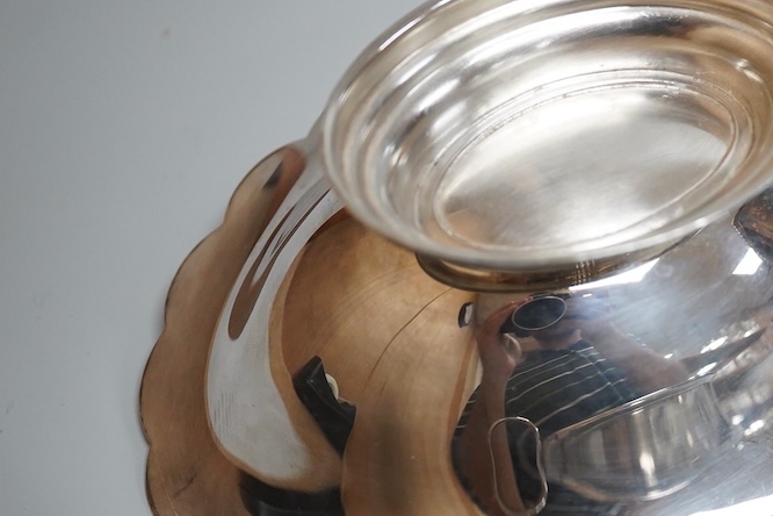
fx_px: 1632
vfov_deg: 17.9
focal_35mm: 76
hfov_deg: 26.1
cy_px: 338
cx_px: 638
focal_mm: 30
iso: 2500
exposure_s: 1/500
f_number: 5
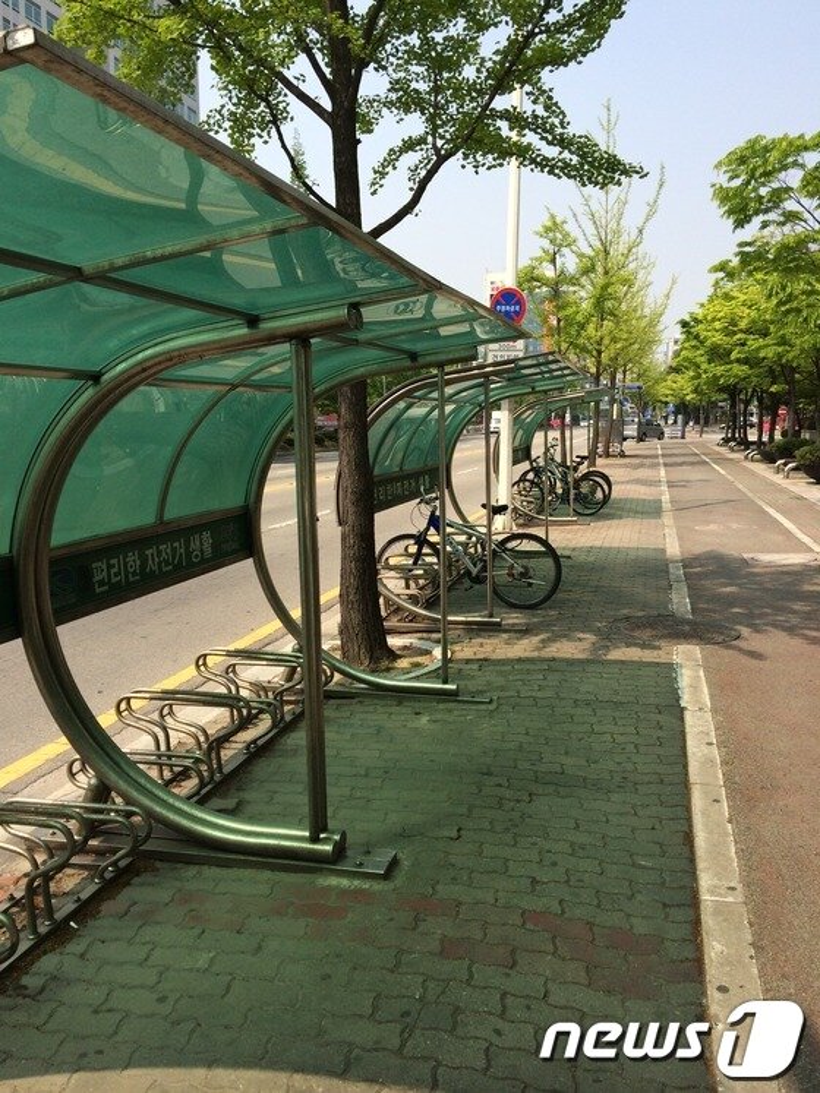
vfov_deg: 60.0
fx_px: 948
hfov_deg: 46.8
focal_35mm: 30
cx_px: 410
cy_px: 546
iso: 32
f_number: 2.2
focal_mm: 4.12
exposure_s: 1/1709
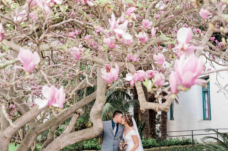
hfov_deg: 44.5
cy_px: 74
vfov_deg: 30.4
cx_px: 114
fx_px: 278
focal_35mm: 44
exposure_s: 1/100
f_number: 5
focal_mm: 35
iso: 640
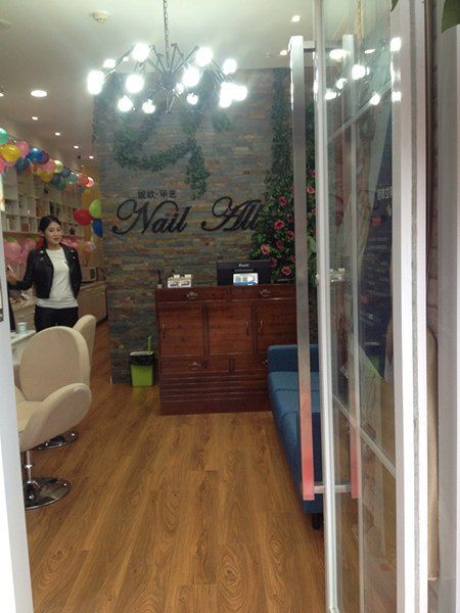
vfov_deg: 52.6
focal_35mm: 35
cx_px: 230
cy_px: 306
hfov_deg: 40.7
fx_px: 620
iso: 50
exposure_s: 1/40
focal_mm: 4.28
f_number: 2.4
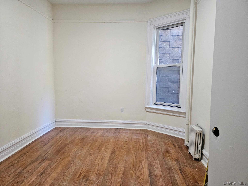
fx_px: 165
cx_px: 124
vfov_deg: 58.9
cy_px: 93
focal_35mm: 23
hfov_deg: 73.9
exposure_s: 1/120
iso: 640
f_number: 1.7
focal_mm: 6.3
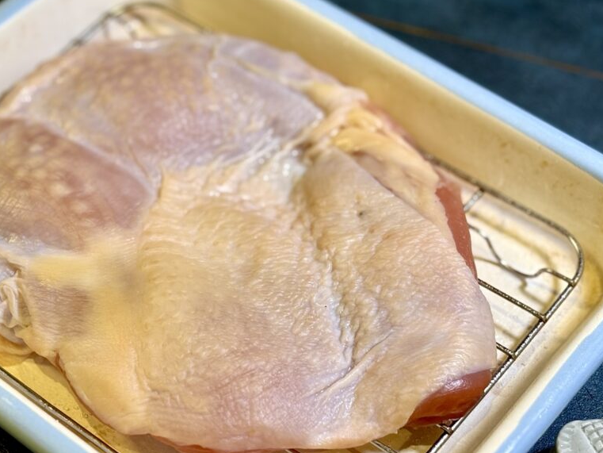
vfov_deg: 21.0
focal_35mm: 70
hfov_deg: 27.7
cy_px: 285
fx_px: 1220
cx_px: 238
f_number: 1.6
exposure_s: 1/100
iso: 40
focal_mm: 5.96
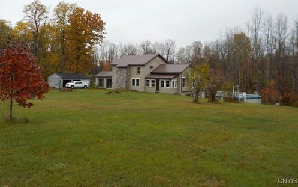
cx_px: 149
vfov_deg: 39.3
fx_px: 260
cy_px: 75
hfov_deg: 59.6
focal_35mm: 32
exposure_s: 1/500
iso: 125
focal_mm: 4.1
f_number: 3.3
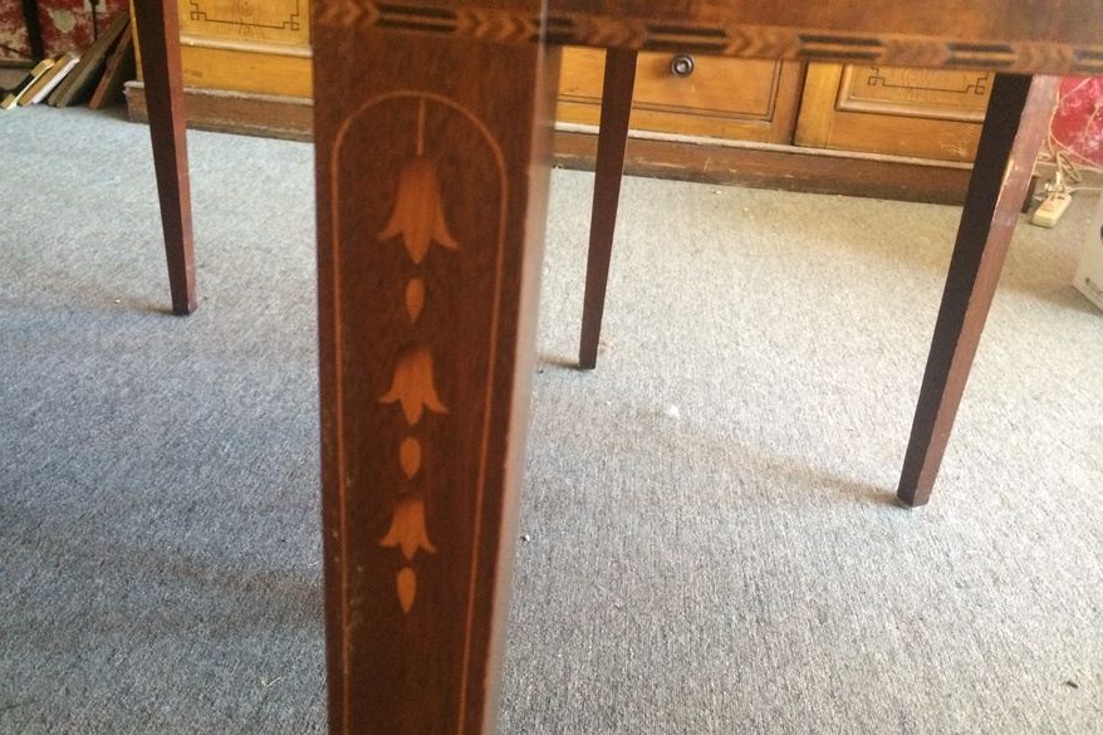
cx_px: 540
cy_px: 322
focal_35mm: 32
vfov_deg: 41.0
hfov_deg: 58.7
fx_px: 980
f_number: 2.2
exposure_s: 1/20
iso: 320
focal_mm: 4.12
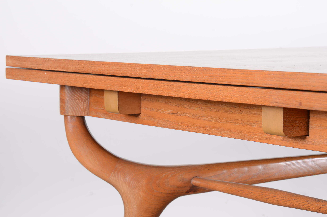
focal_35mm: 93
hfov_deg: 22.0
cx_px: 164
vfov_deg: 14.6
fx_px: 843
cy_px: 108
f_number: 10
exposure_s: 1/100
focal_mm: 62
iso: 160
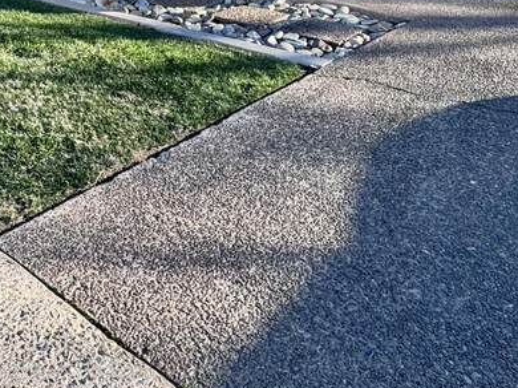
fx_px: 688
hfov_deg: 39.0
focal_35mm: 46
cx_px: 76
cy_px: -147
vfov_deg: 25.8
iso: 40
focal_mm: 2.22
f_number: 2.2
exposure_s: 1/438
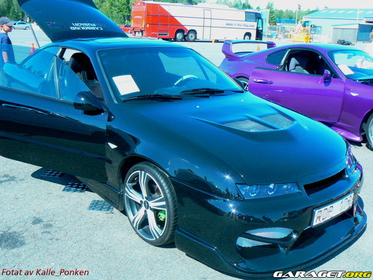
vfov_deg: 38.7
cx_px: 186
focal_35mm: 37
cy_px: 140
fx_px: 399
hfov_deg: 50.1
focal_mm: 6
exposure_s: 1/100
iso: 80
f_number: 5.6
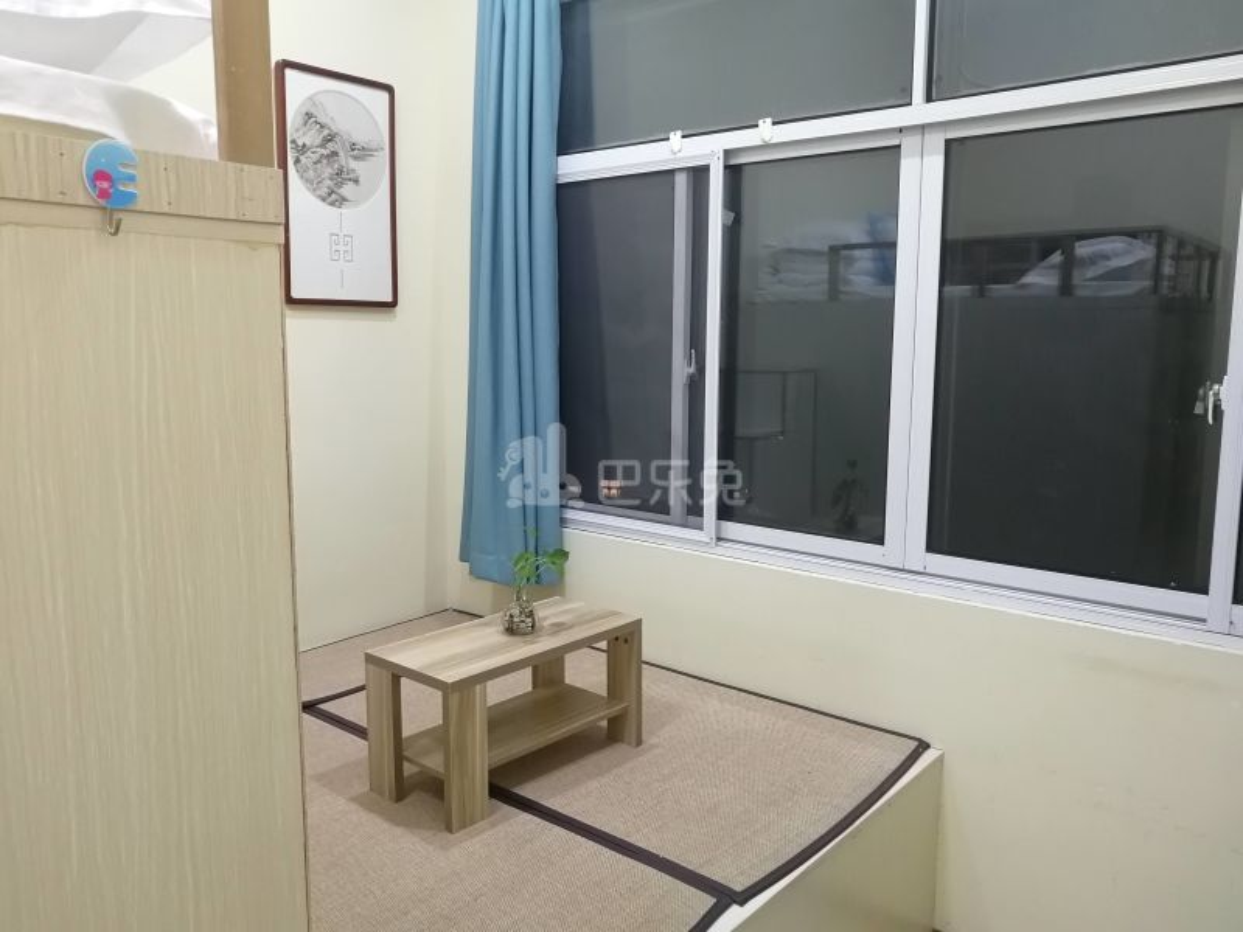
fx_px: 970
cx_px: 622
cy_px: 466
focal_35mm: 27
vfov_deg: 51.4
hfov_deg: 65.3
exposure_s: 1/25
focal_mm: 3.84
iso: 400
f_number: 2.2
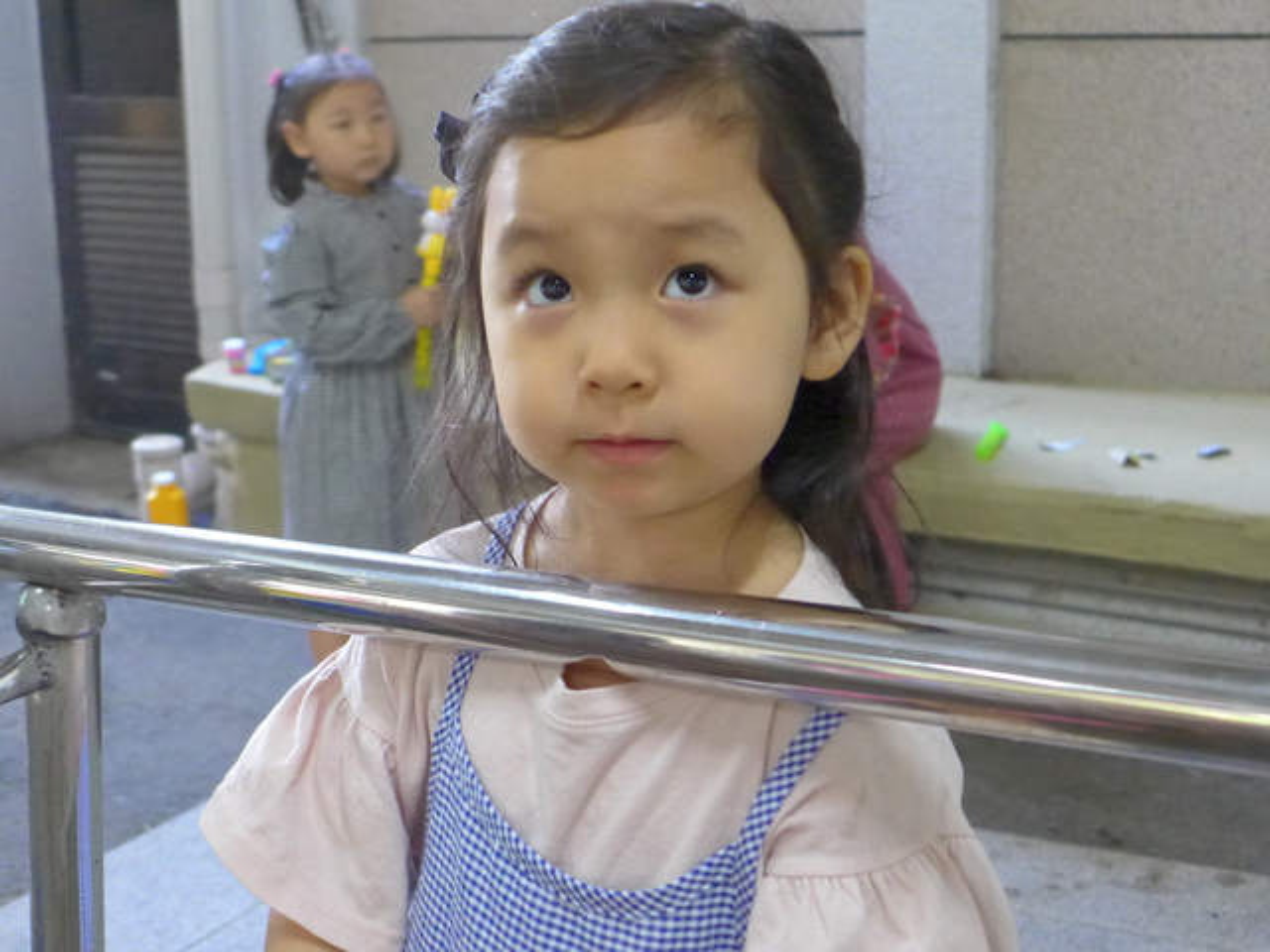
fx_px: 1834
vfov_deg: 29.1
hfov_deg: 38.2
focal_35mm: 50
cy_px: 476
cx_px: 635
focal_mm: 9.8
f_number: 1.9
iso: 1600
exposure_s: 1/250
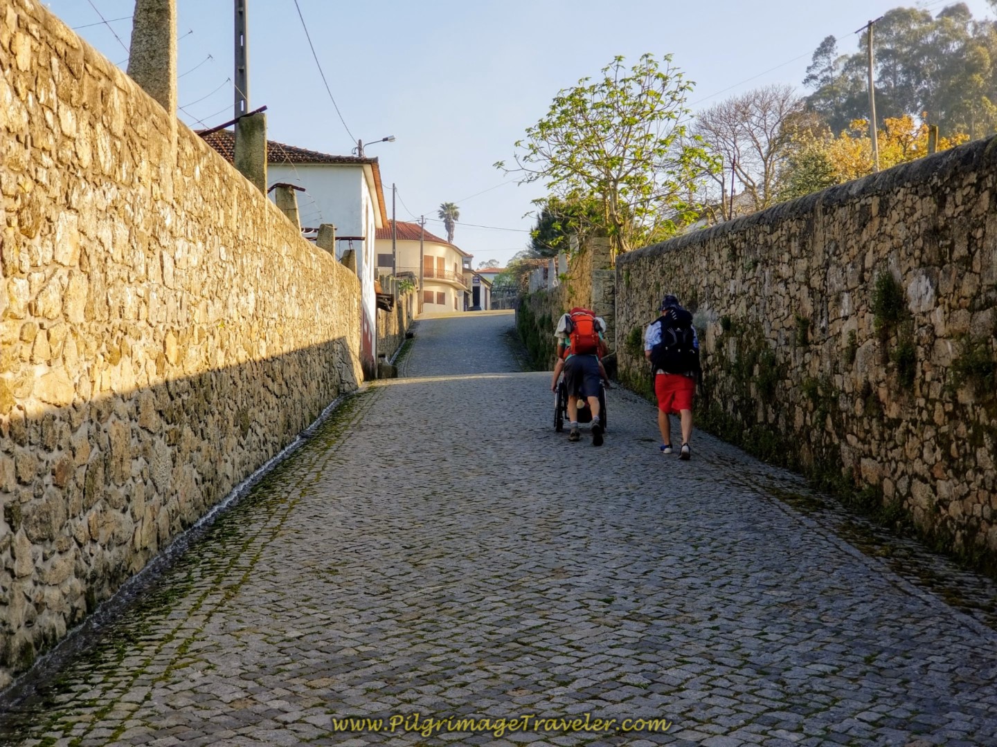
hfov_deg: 36.8
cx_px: 498
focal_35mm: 52
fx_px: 1498
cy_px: 374
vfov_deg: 28.0
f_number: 2.4
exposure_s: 1/360
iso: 25
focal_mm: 6
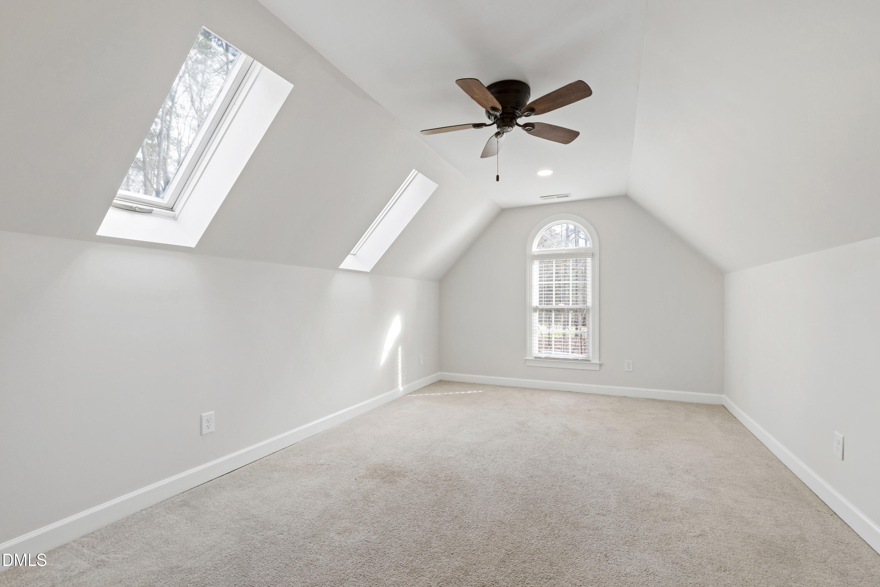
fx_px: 367
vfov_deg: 77.3
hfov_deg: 100.4
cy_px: 294
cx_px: 440
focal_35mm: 15
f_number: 8
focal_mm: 10
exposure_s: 1/8
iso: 100
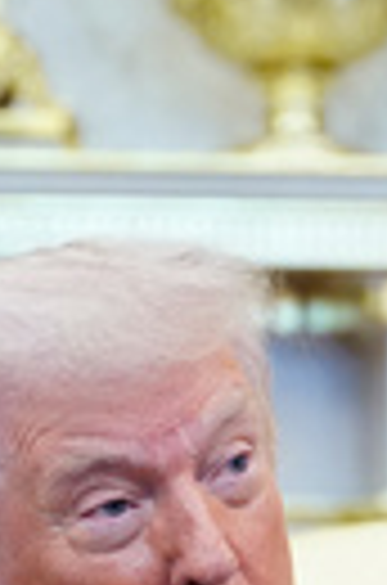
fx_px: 5820
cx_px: 396
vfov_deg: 5.7
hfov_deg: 3.8
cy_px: 587
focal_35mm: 359
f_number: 2.8
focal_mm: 91
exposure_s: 1/400
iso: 5000
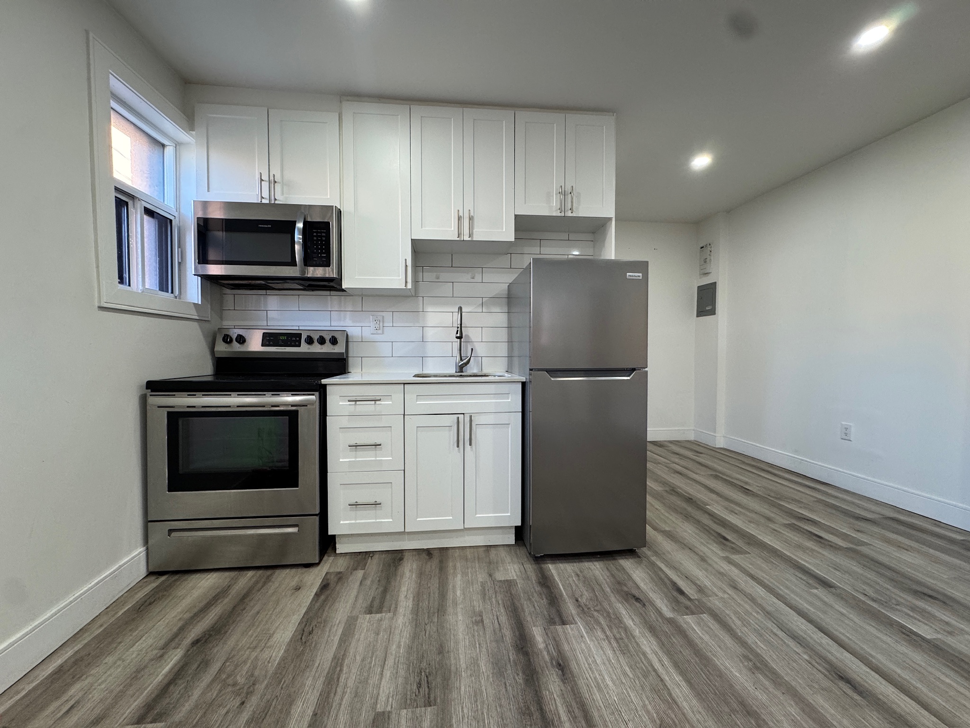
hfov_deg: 102.1
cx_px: 485
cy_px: 364
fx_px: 392
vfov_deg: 85.7
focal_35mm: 14
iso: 200
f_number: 2.2
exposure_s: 1/60
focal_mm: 2.22
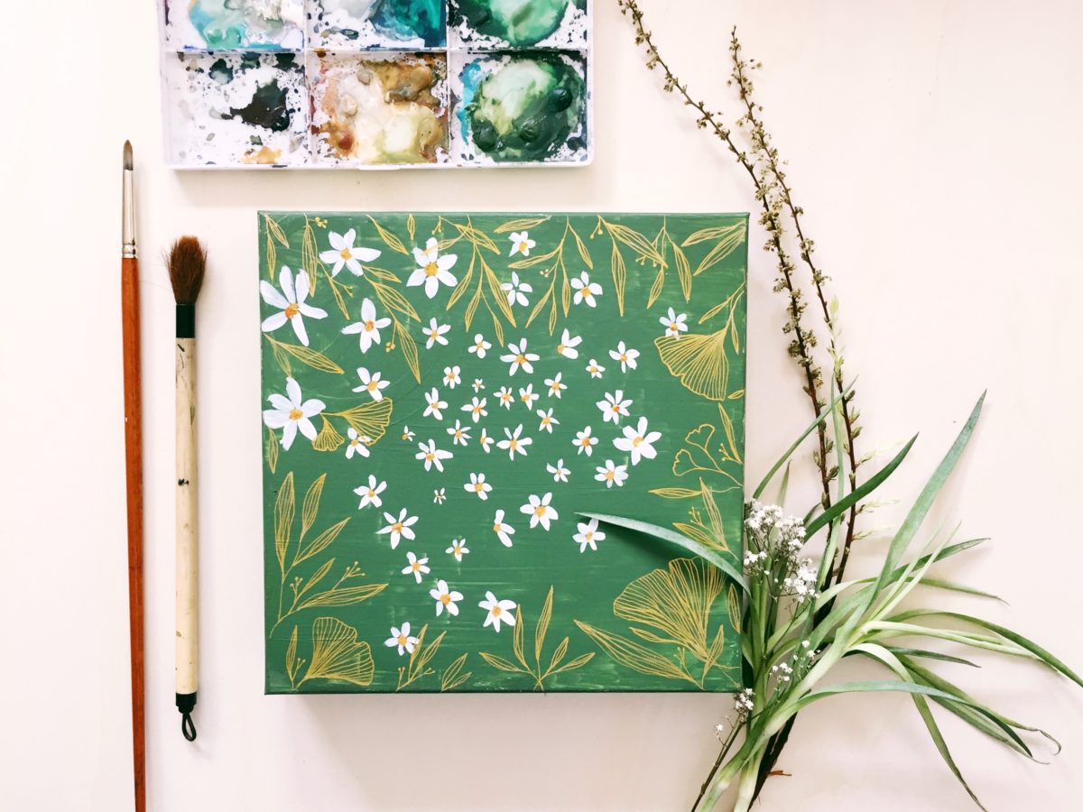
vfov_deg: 48.2
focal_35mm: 29
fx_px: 907
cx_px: 542
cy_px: 406
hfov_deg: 61.7
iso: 40
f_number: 2.2
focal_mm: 4.15
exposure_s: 1/33
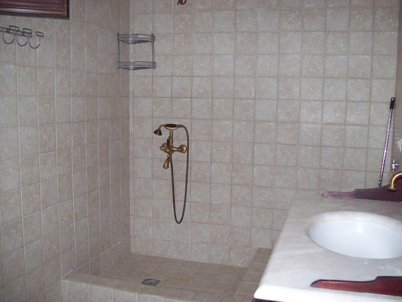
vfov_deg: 39.7
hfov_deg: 51.4
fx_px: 418
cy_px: 151
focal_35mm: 36
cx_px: 201
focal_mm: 6
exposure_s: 1/64
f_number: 2.7
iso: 200
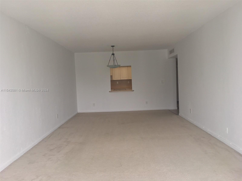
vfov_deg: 48.2
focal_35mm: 29
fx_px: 203
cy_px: 90
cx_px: 121
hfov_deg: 61.7
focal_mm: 4.15
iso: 32
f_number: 2.2
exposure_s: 1/40
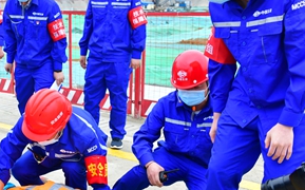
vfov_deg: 21.5
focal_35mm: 60
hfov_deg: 32.7
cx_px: 44
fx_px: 498
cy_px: 121
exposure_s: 1/200
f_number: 6.3
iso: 800
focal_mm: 34
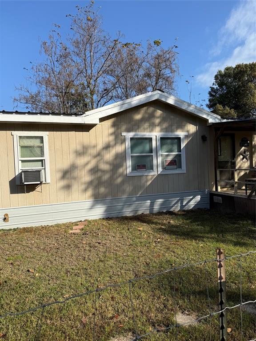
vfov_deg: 71.6
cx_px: 128
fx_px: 237
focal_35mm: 24
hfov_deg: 56.8
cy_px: 170
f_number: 1.78
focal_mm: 6.76
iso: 80
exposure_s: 1/3953
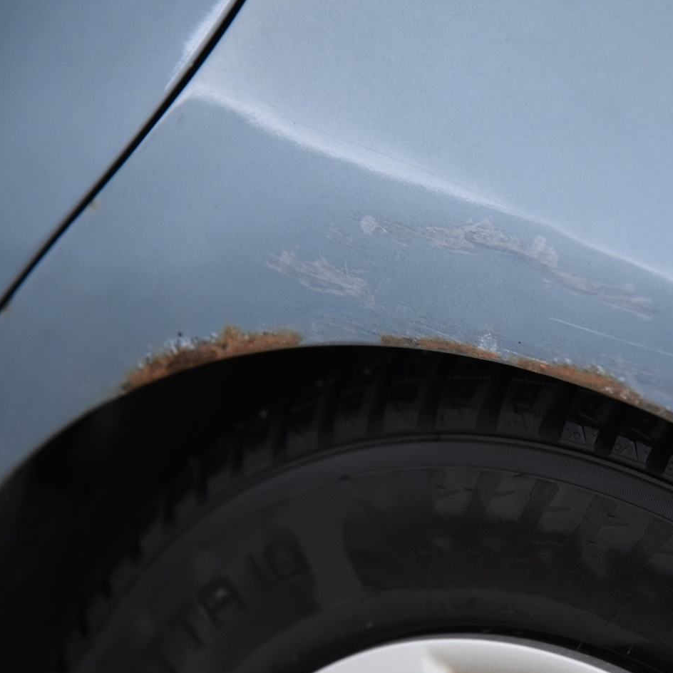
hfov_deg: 11.4
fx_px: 3365
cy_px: 327
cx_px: 444
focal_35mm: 153
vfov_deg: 11.4
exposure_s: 1/60
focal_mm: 105
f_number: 4
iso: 4000
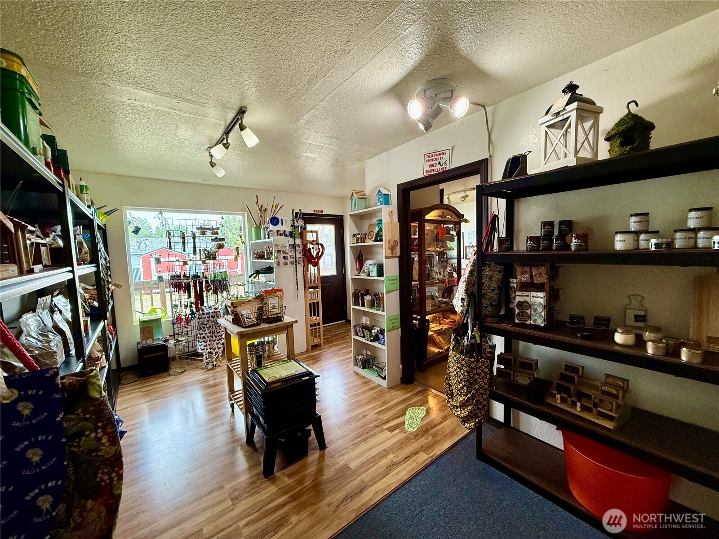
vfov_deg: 85.7
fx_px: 291
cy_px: 270
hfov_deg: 102.1
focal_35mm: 14
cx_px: 360
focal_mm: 2.22
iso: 200
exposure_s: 1/120
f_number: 2.2
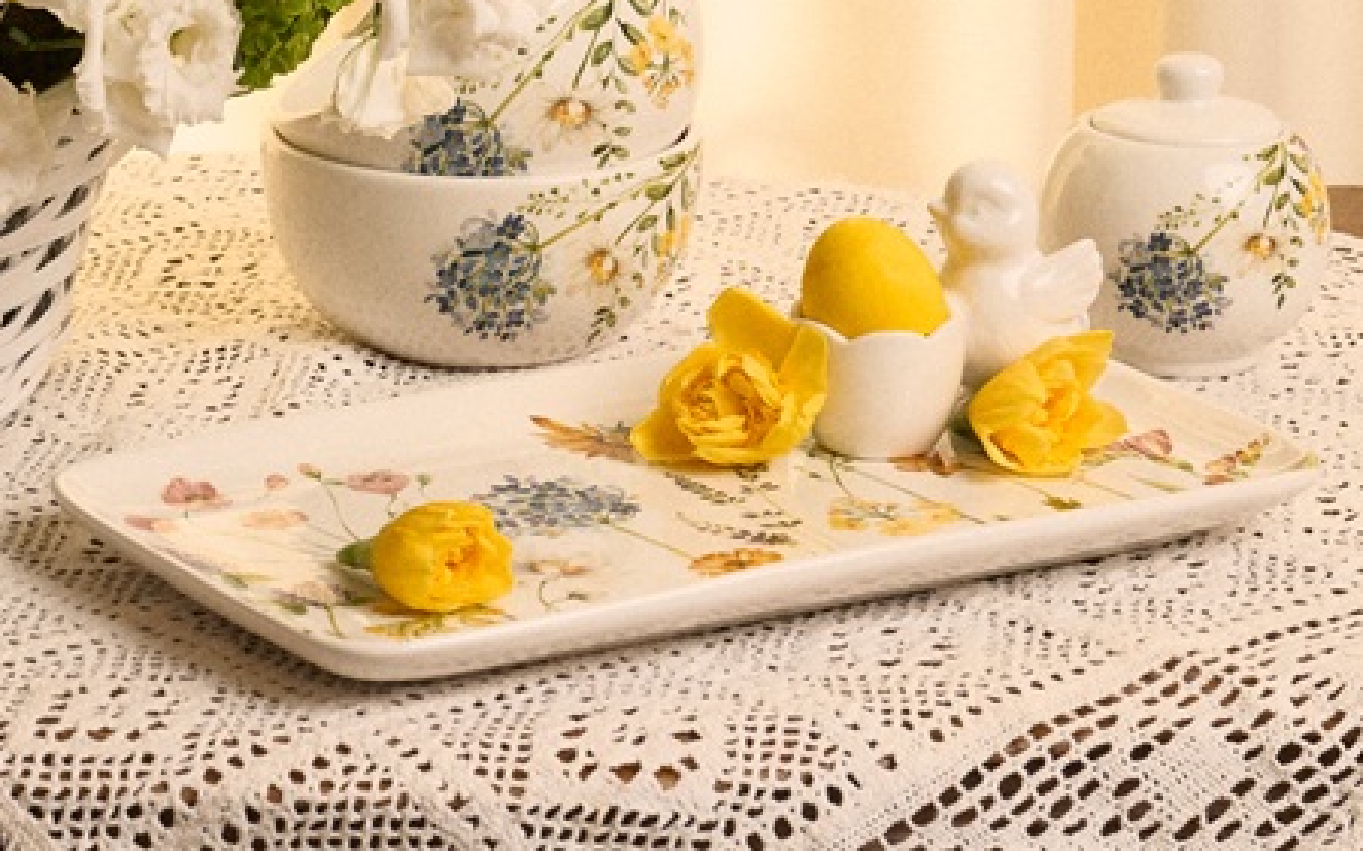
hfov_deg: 13.1
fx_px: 5905
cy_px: -554
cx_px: 148
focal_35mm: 159
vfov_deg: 8.0
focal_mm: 45
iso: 400
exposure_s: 1/160
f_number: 7.1
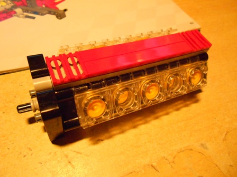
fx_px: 178
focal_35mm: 26
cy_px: 88
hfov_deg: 67.3
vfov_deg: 53.1
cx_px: 118
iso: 800
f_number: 3.2
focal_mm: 4.6
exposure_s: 1/50
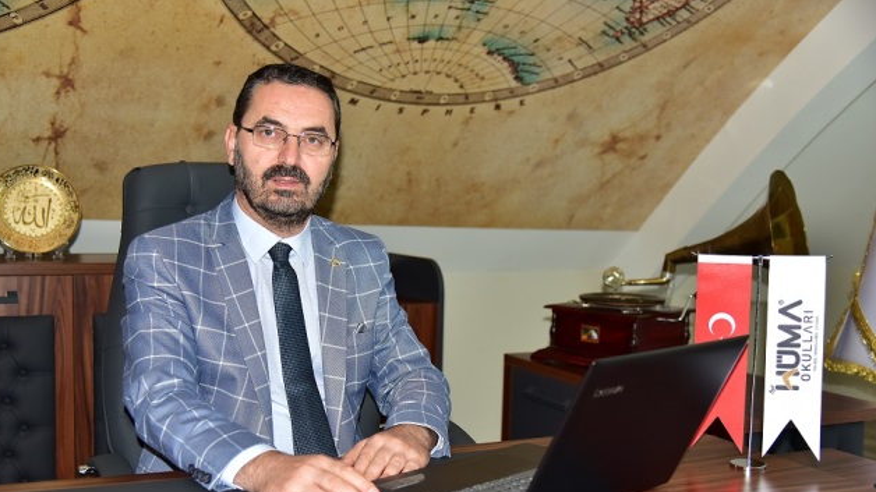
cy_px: 296
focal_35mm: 47
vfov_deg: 25.4
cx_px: 431
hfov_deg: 43.7
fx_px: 1092
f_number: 4
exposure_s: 1/160
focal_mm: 44
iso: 640
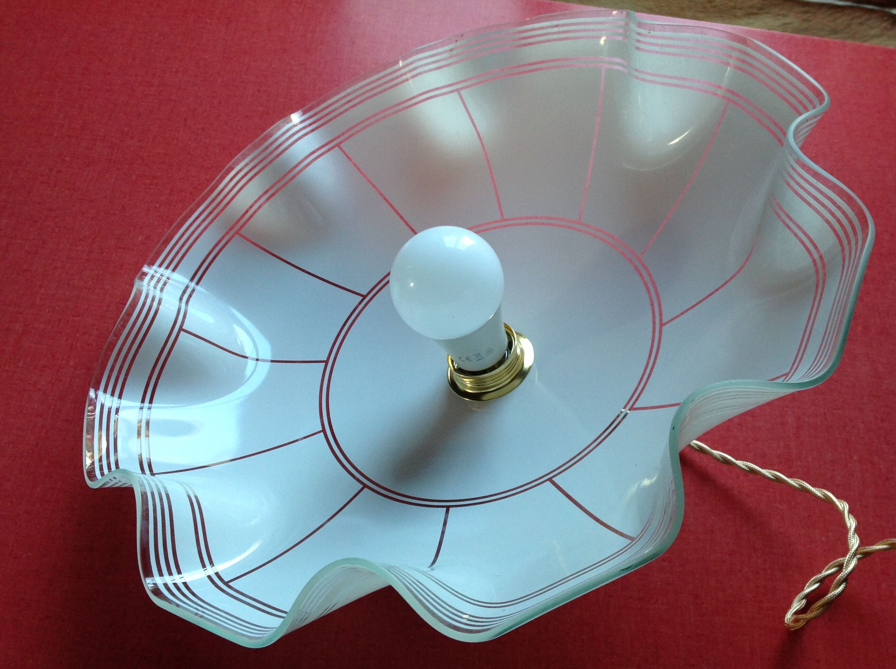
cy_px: 334
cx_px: 448
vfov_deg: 40.6
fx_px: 905
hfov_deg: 52.7
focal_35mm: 35
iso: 80
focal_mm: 4.28
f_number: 2.4
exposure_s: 1/15
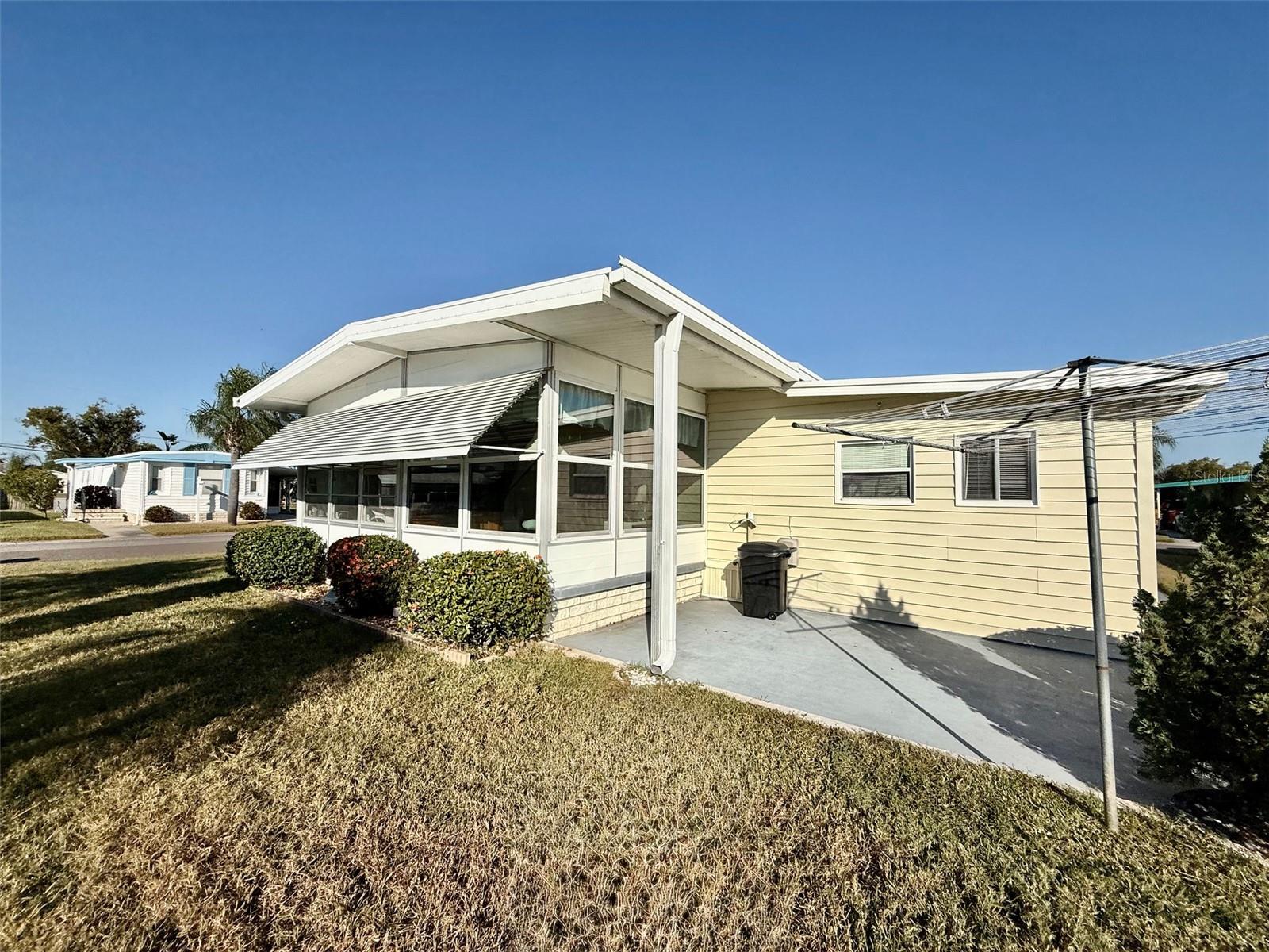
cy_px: 476
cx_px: 634
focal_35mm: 14
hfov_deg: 102.1
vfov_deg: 85.7
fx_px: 513
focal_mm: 2.22
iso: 50
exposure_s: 1/4762
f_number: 2.2
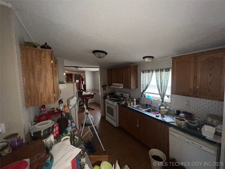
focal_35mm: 13
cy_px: 84
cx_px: 112
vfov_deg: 89.9
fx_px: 84
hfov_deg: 106.2
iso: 64
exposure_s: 1/81
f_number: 1.8
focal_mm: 1.57
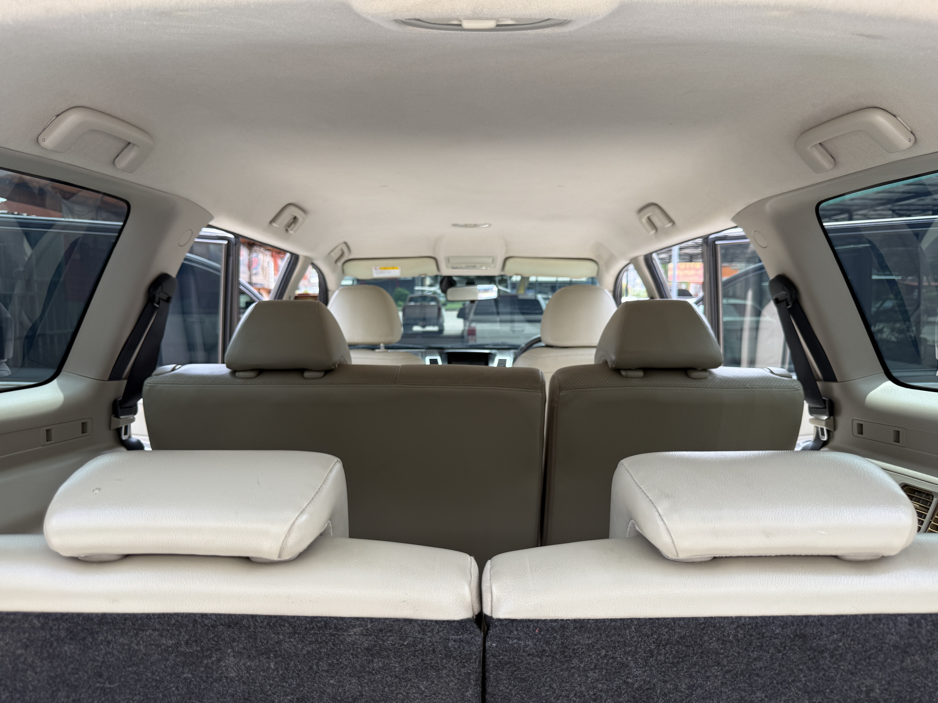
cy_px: 352
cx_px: 469
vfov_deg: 56.8
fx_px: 650
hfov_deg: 71.6
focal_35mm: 24
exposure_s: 1/281
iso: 64
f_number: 1.78
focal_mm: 6.76
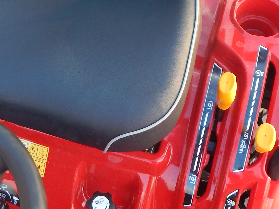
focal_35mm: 66
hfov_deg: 29.2
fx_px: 532
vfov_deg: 21.2
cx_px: 98
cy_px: -17
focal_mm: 4
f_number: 3
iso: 125
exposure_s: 1/30
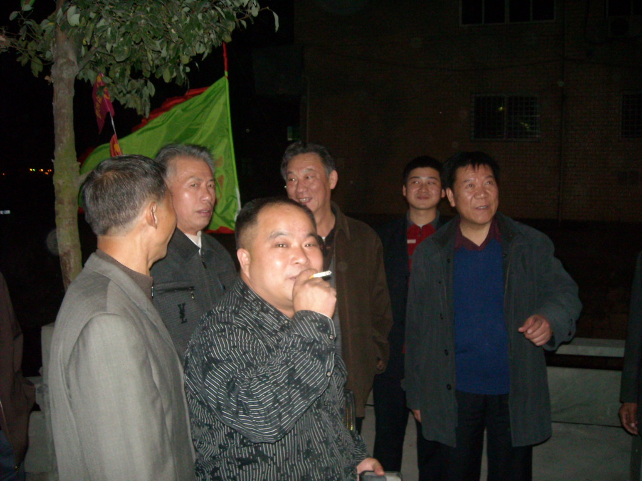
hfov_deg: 52.6
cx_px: 321
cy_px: 240
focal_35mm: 35
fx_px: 649
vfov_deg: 40.7
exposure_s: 1/60
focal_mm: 5.7
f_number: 2.8
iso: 400
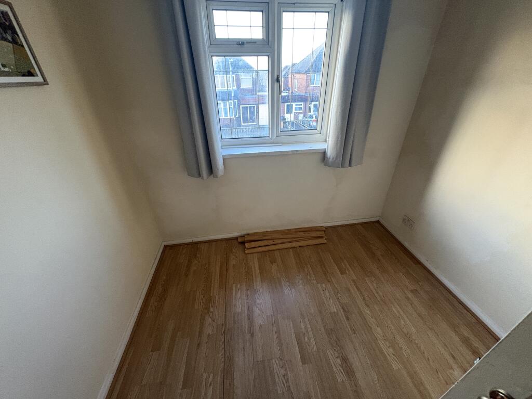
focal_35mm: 14
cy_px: 200
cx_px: 266
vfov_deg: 85.7
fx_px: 215
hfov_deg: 102.1
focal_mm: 2.22
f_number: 2.2
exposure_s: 1/50
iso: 500
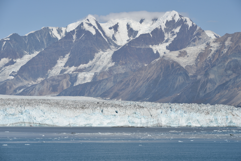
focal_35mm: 122
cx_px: 120
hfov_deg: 16.8
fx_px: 817
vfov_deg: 11.2
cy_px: 80
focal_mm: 122
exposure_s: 1/400
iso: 100
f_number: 10
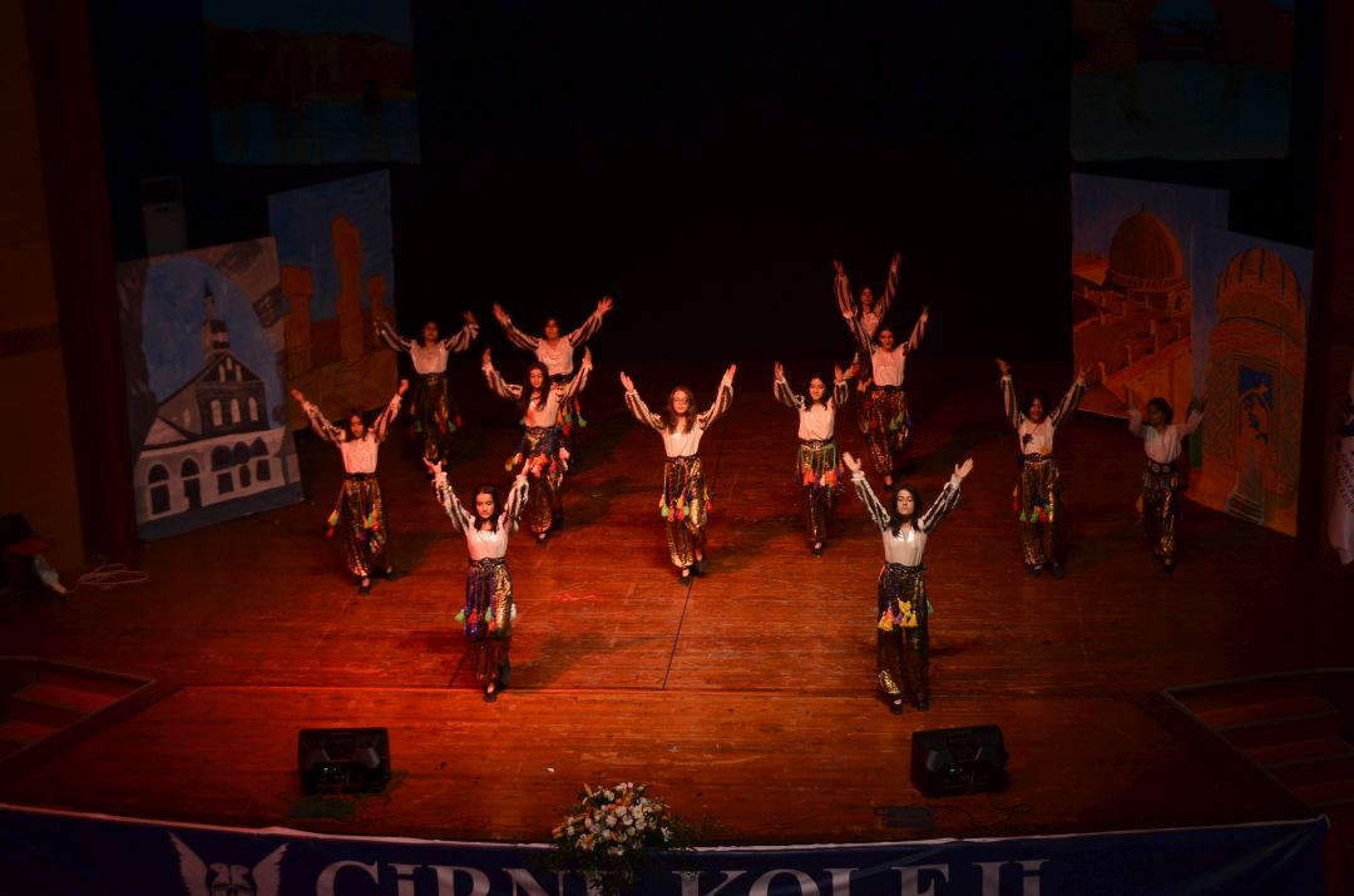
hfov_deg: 24.2
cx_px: 677
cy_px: 448
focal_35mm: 84
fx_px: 3152
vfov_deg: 16.2
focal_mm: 56
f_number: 3.8
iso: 320
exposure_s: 1/60
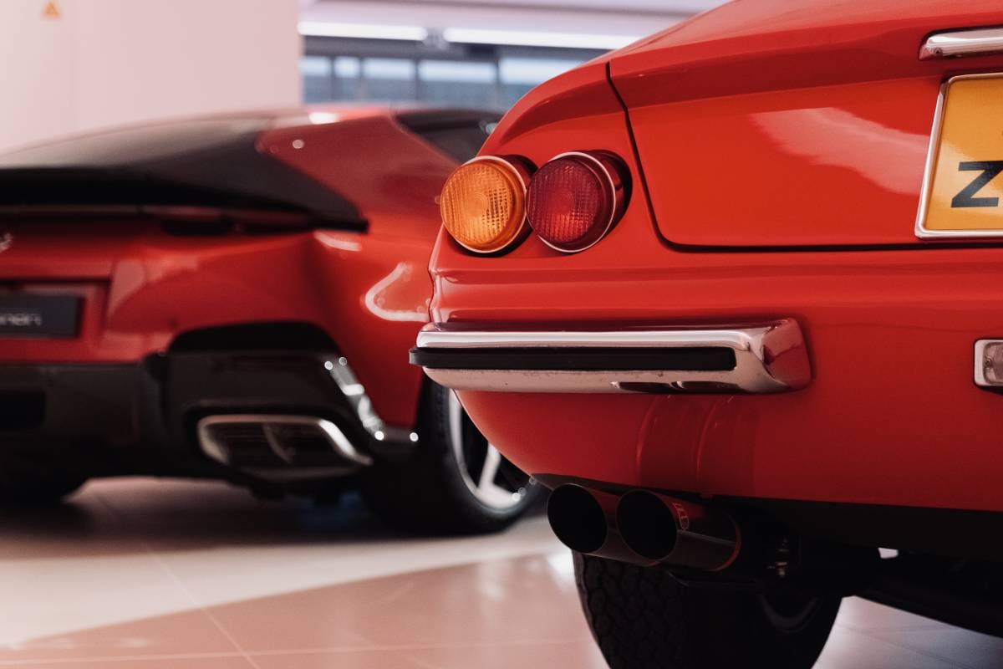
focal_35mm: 70
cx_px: 502
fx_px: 1950
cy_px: 334
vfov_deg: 19.5
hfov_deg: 28.8
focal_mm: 70
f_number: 4
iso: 6400
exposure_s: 1/60
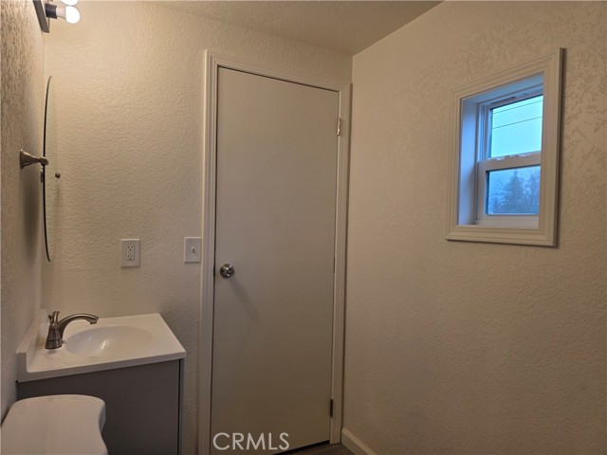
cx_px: 304
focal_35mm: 23
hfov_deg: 73.9
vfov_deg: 58.9
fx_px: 403
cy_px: 228
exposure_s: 1/120
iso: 25
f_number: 1.7
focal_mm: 6.3
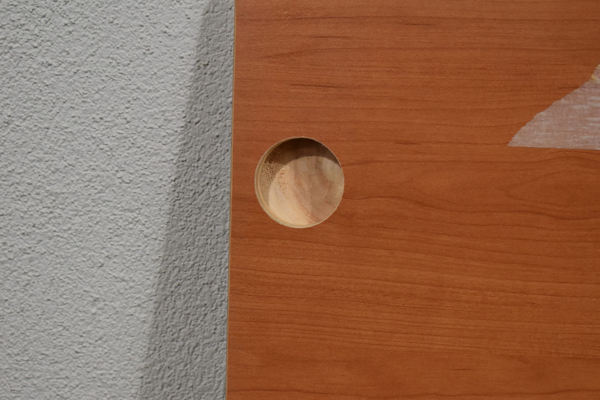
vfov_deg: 16.6
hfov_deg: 24.6
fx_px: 1375
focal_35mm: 82
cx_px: 300
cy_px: 200
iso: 720
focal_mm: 55
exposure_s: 1/250
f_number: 5.6
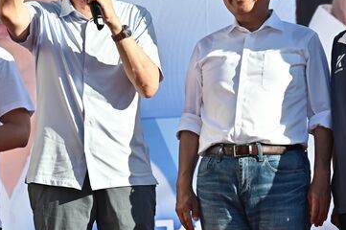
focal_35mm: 241
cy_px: 77
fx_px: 2314
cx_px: 70
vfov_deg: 5.7
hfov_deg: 8.5
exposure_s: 1/160
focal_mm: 145
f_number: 8
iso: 100
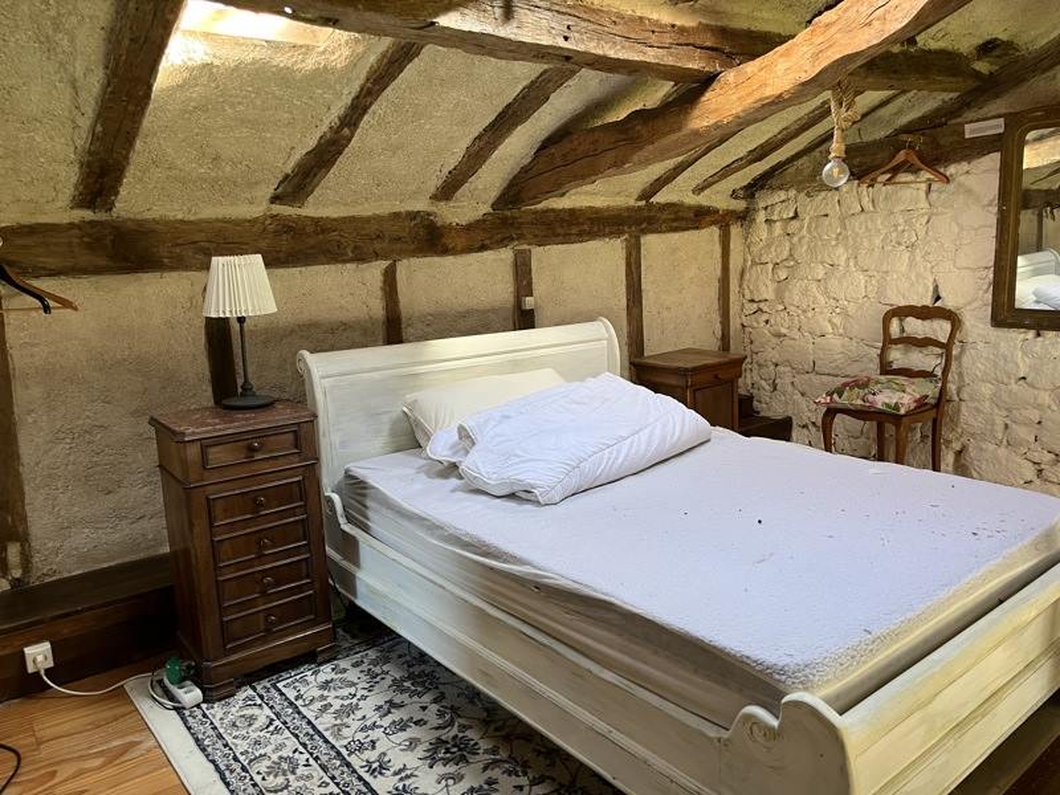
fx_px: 796
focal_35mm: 26
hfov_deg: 67.3
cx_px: 530
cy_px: 398
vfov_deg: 53.1
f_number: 1.6
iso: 125
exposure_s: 1/76
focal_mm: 5.1
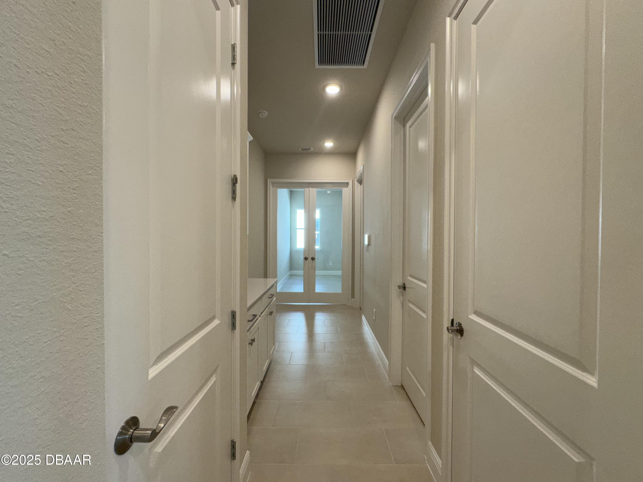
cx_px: 322
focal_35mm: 14
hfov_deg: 102.1
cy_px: 241
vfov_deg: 85.7
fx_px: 260
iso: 160
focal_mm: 2.22
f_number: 2.2
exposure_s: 1/120
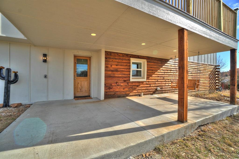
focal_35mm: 15
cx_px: 120
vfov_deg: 77.3
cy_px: 80
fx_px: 100
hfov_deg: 100.4
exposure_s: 1/500
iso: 200
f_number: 9
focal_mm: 10
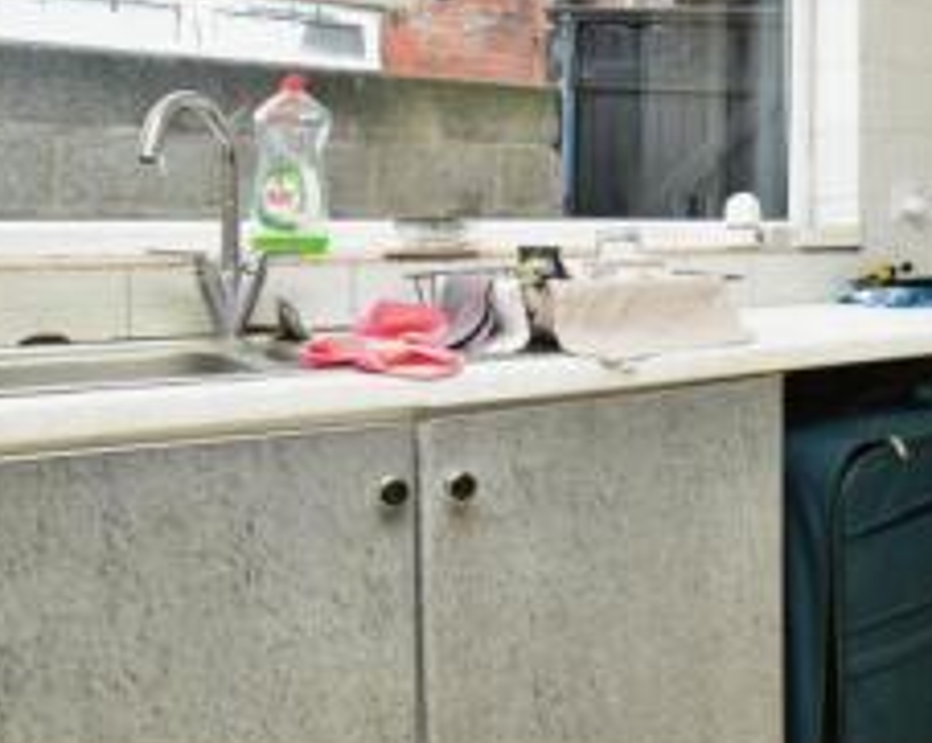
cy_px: 252
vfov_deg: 38.7
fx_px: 1047
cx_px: 922
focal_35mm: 38
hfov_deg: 41.9
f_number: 8
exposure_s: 1/30
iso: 100
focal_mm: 14
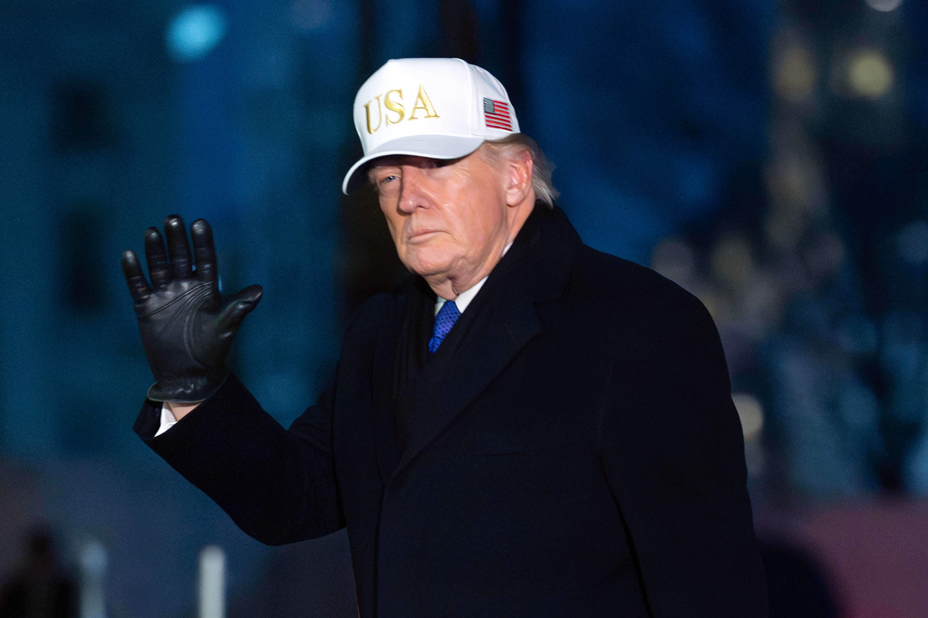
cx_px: 464
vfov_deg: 8.8
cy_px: 309
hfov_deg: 13.2
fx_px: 4020
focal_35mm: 156
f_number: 3.2
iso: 10000
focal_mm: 156
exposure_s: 1/200
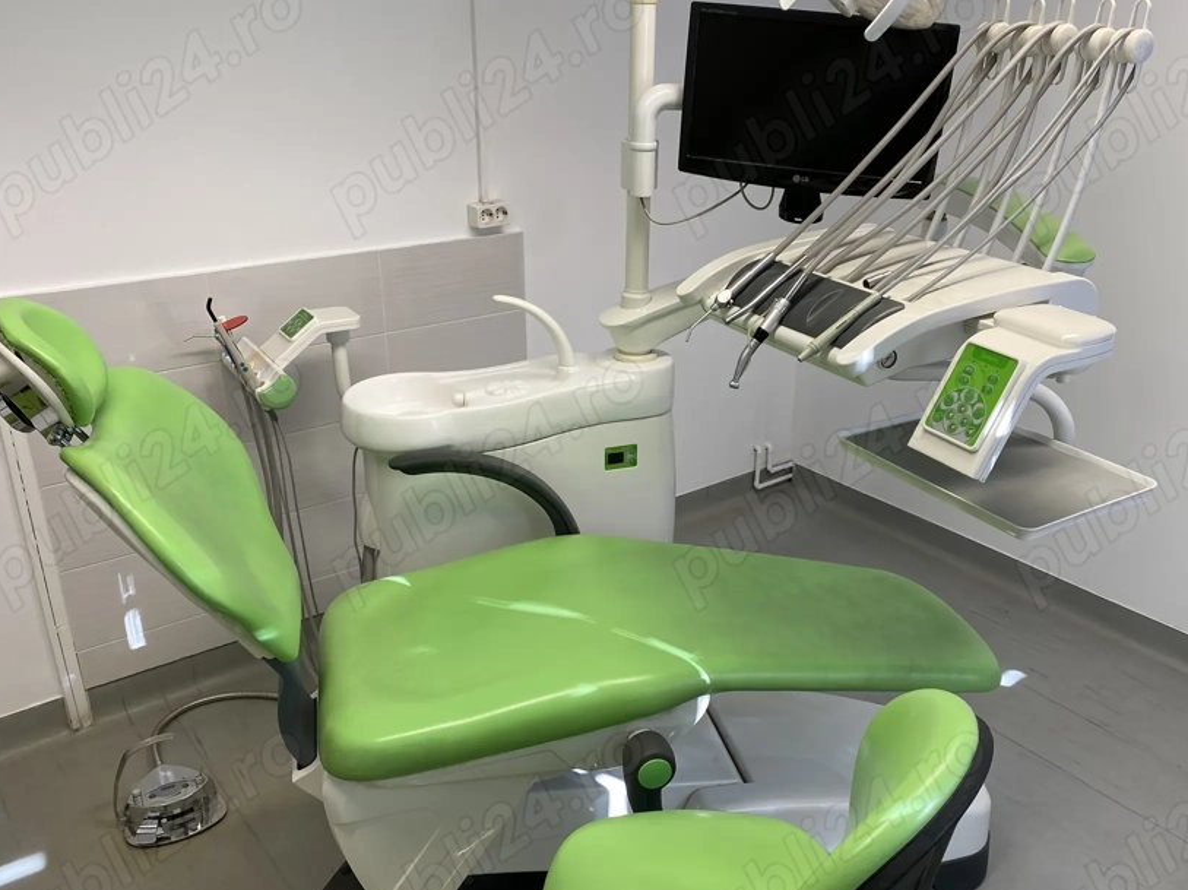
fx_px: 1098
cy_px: 501
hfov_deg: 56.7
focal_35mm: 32
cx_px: 656
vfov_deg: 44.0
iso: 64
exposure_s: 1/100
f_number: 1.8
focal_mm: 4.25
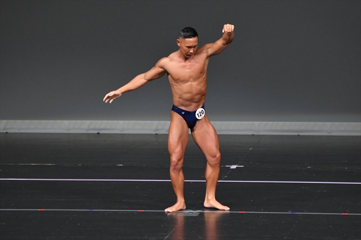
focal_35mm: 345
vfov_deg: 4.0
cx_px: 180
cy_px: 120
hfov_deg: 6.0
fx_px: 3458
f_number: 5.6
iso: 4000
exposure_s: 1/400
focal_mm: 230
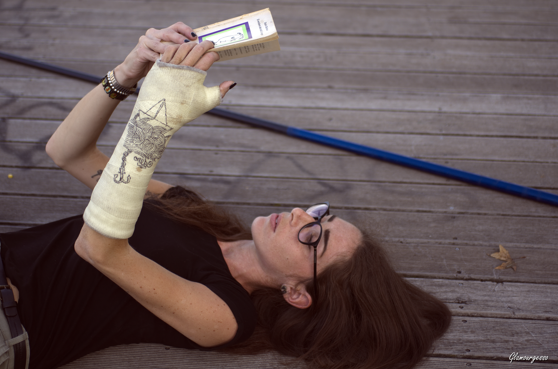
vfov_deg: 17.9
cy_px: 185
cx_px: 277
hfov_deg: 26.7
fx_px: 1176
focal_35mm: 76
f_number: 2.8
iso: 100
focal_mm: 50
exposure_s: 1/400
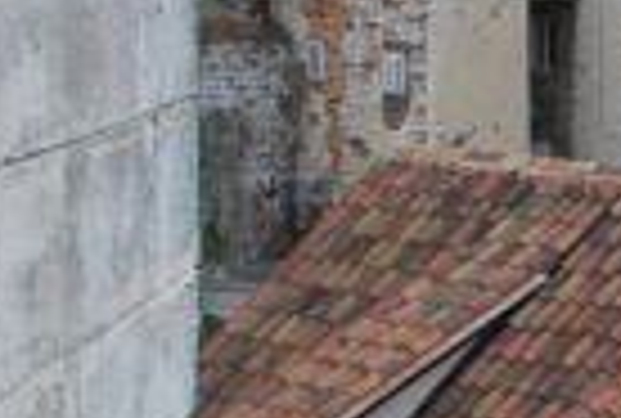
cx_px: 1120
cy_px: 67
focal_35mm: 156
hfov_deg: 12.1
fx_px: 2700
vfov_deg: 8.8
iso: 100
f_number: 8
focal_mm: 18
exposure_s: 1/250
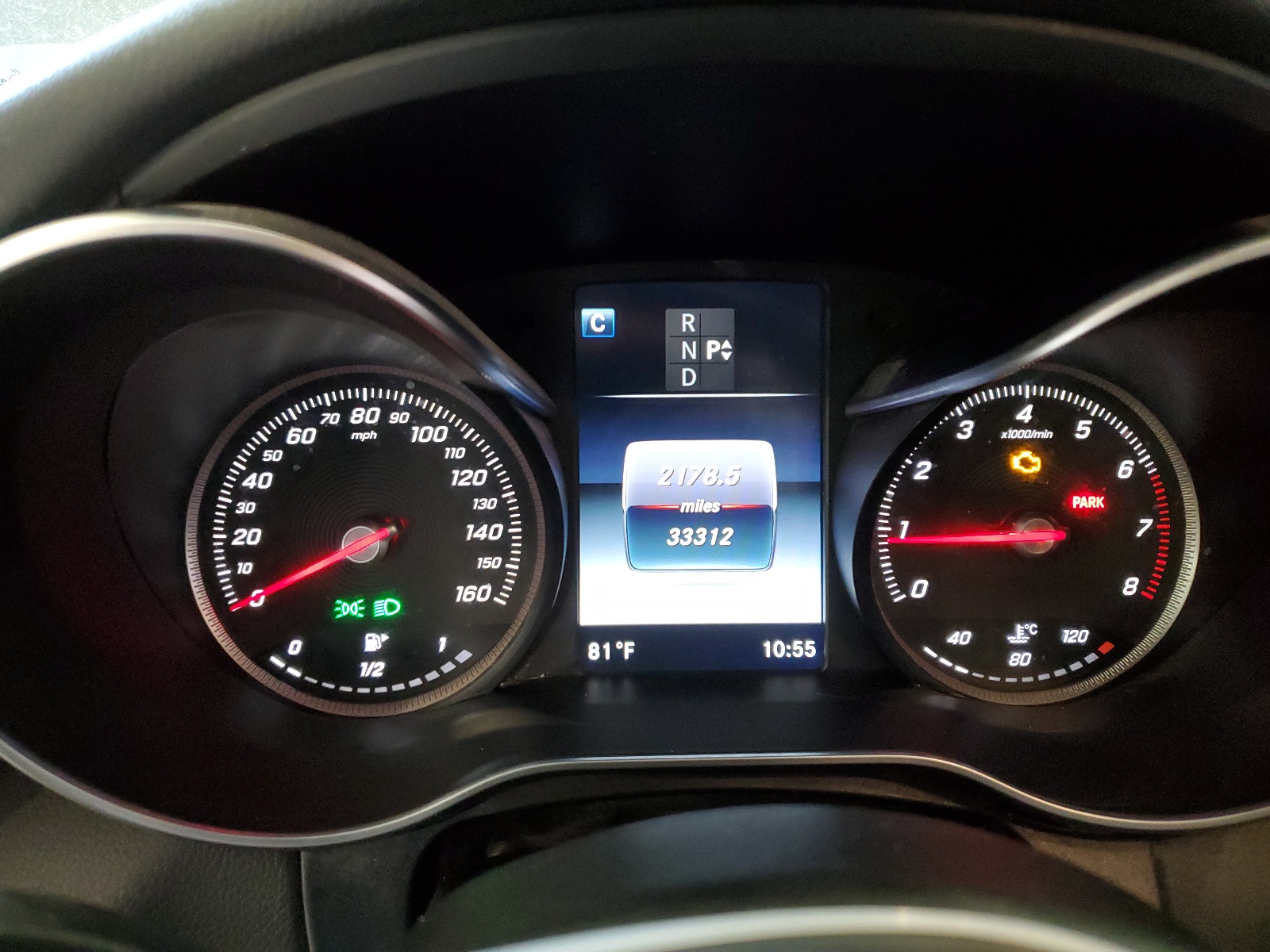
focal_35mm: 26
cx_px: 635
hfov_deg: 67.3
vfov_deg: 53.1
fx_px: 954
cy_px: 476
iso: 408
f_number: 1.5
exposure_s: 1/60.2
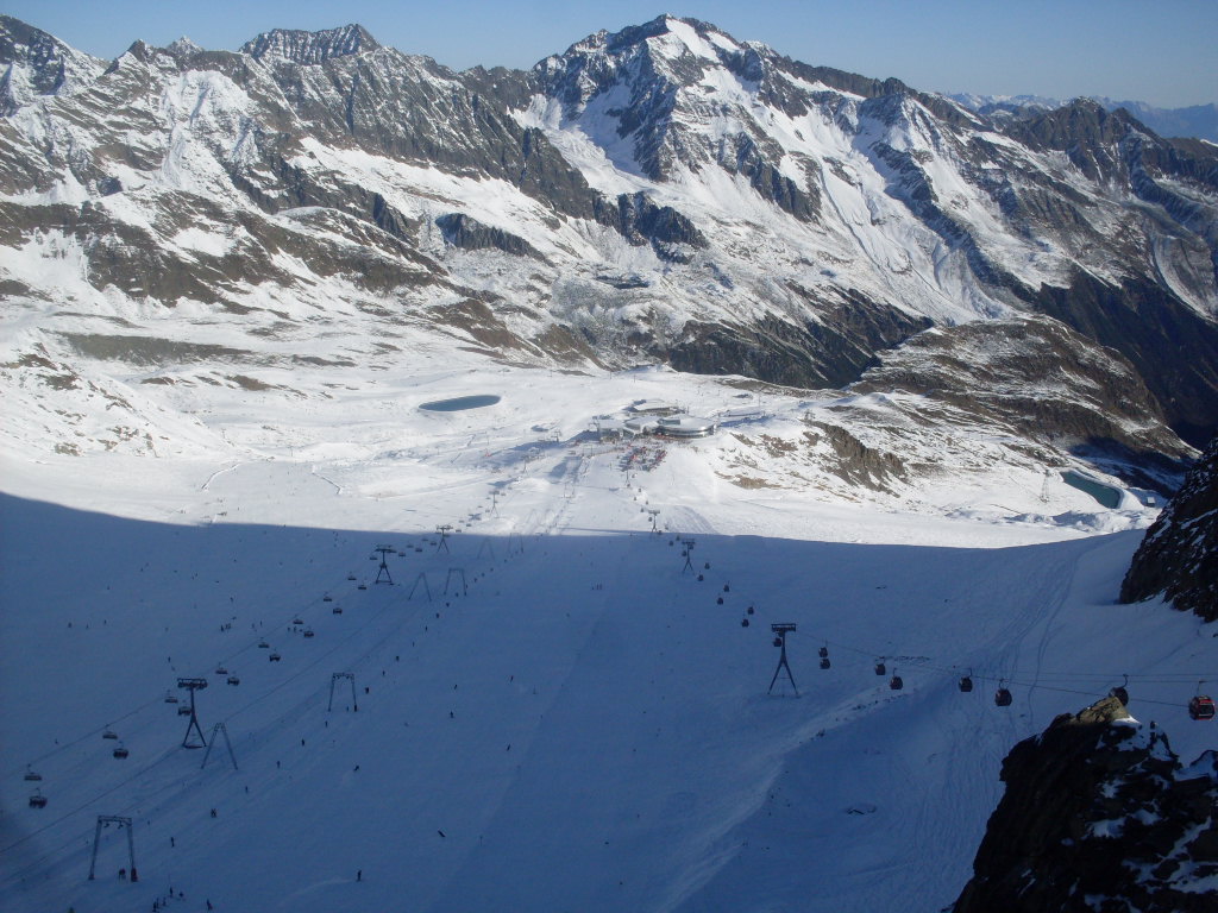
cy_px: 456
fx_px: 1337
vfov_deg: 37.7
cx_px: 609
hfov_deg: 49.0
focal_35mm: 38
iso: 80
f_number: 8.4
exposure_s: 1/350
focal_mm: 6.3
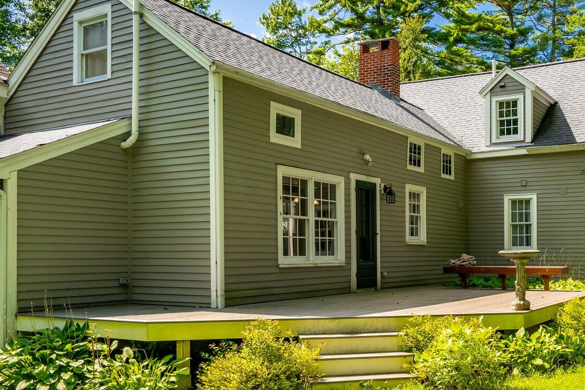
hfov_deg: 48.7
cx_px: 389
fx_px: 634
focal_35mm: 39
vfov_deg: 34.0
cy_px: 252
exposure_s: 1/160
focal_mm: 21
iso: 50
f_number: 9
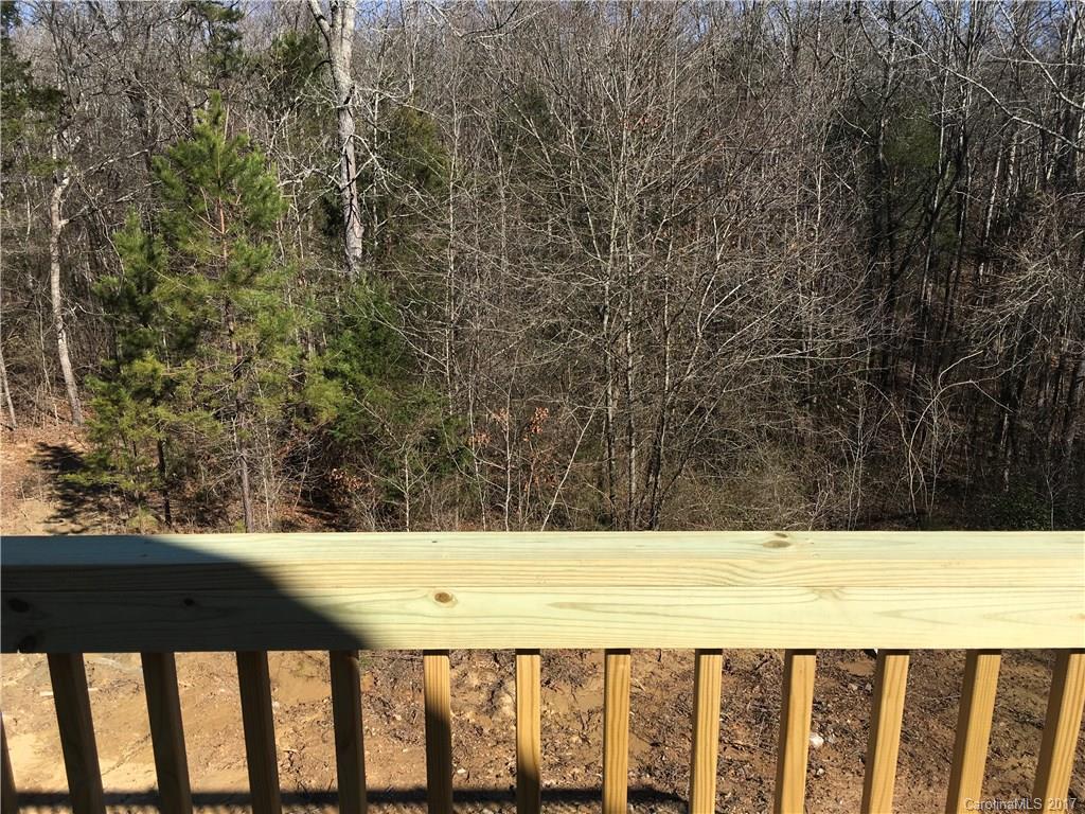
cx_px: 542
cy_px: 407
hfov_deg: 61.7
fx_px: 909
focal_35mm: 29
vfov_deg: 48.2
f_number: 2.2
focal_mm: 4.15
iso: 25
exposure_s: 1/1508
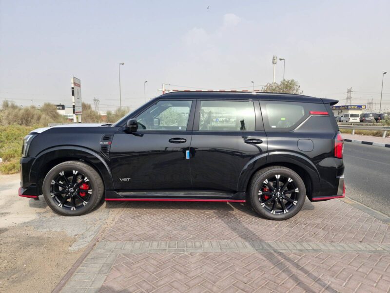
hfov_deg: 73.9
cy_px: 146
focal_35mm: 23
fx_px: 259
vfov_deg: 58.9
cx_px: 195
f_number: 1.8
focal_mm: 5.54
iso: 50
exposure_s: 1/1572
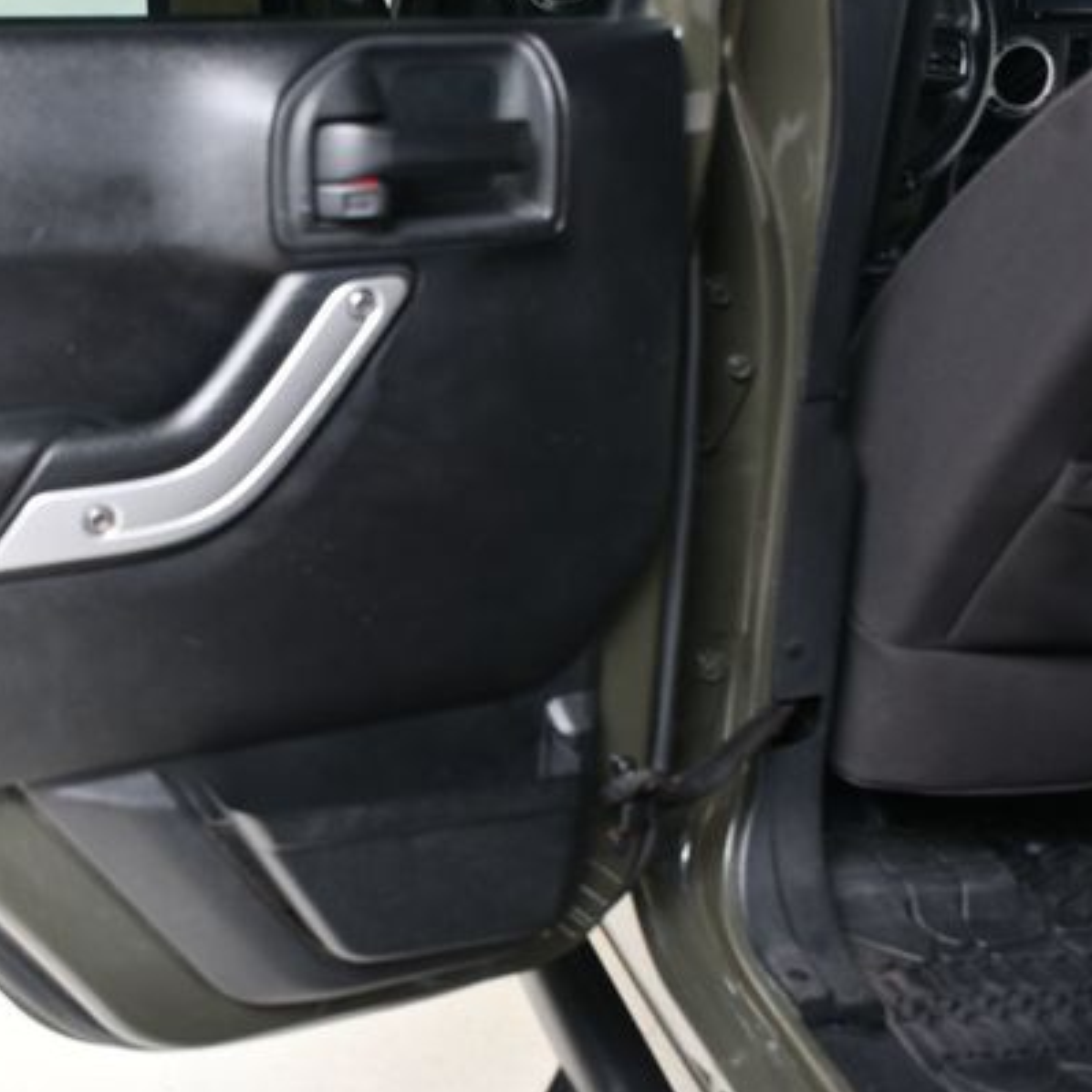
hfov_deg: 36.5
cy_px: 547
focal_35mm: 45
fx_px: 1606
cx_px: 246
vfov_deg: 37.6
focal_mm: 22
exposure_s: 1/160
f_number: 5
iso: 100
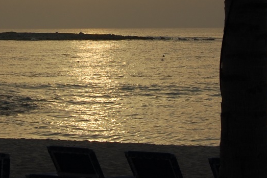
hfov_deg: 13.1
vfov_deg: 8.6
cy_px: -63
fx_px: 1156
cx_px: 75
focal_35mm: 156
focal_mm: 34
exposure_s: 1/640
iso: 200
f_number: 13
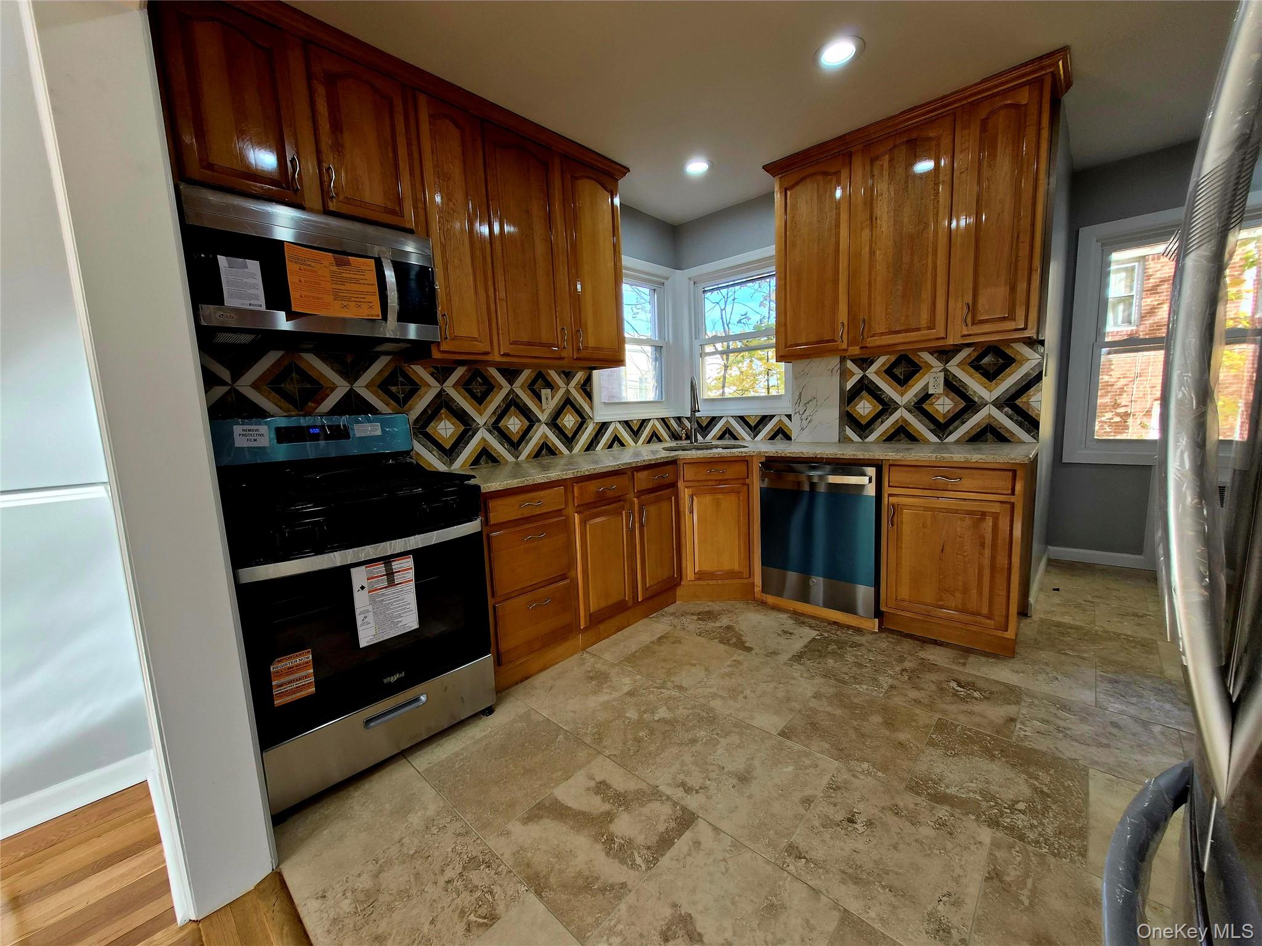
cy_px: 473
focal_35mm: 13
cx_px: 631
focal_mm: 1.7
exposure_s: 1/60.2
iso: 25
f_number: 2.2
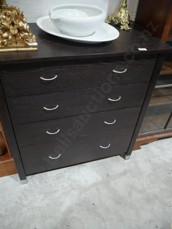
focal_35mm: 28
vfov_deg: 63.4
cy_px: 114
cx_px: 86
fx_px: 185
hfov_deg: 49.8
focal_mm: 14
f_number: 3.5
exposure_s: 1/60
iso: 500
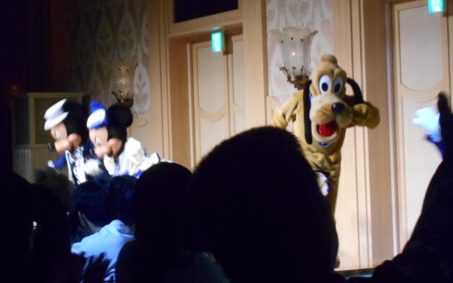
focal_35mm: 121
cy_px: 140
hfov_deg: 17.2
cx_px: 225
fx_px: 1494
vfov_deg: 10.8
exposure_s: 1/40
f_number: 6
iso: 800
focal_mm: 20.1
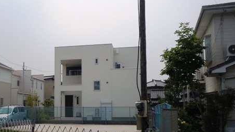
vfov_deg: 27.5
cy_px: 86
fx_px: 268
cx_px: 75
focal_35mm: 43
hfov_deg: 46.5
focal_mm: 5
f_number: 7.4
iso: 100
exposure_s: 1/500
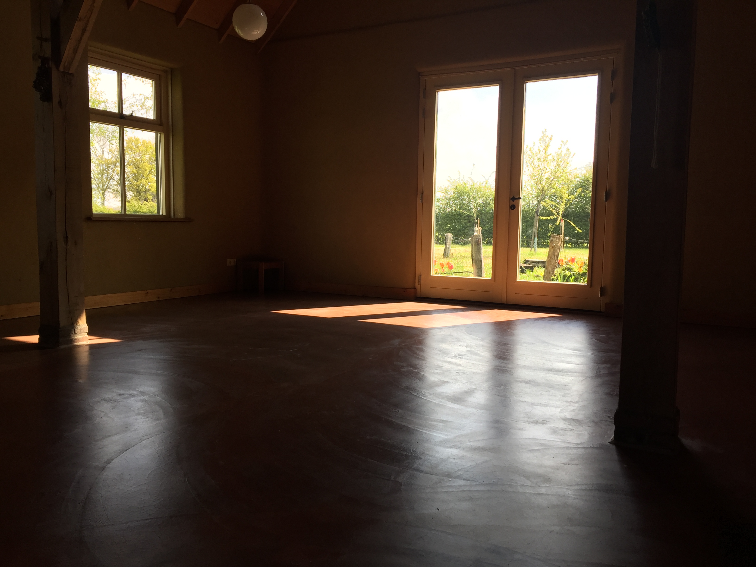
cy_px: 284
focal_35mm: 29
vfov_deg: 48.2
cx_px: 378
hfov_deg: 61.7
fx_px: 633
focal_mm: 4.15
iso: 32
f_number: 2.2
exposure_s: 1/246
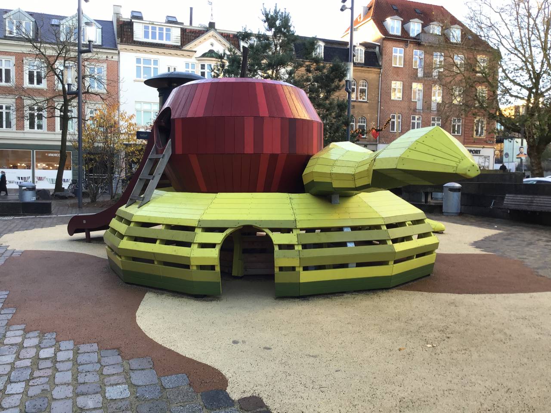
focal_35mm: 31
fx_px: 493
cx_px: 276
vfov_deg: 45.4
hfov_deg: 58.4
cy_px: 206
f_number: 2.4
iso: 25
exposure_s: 1/50
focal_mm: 3.3
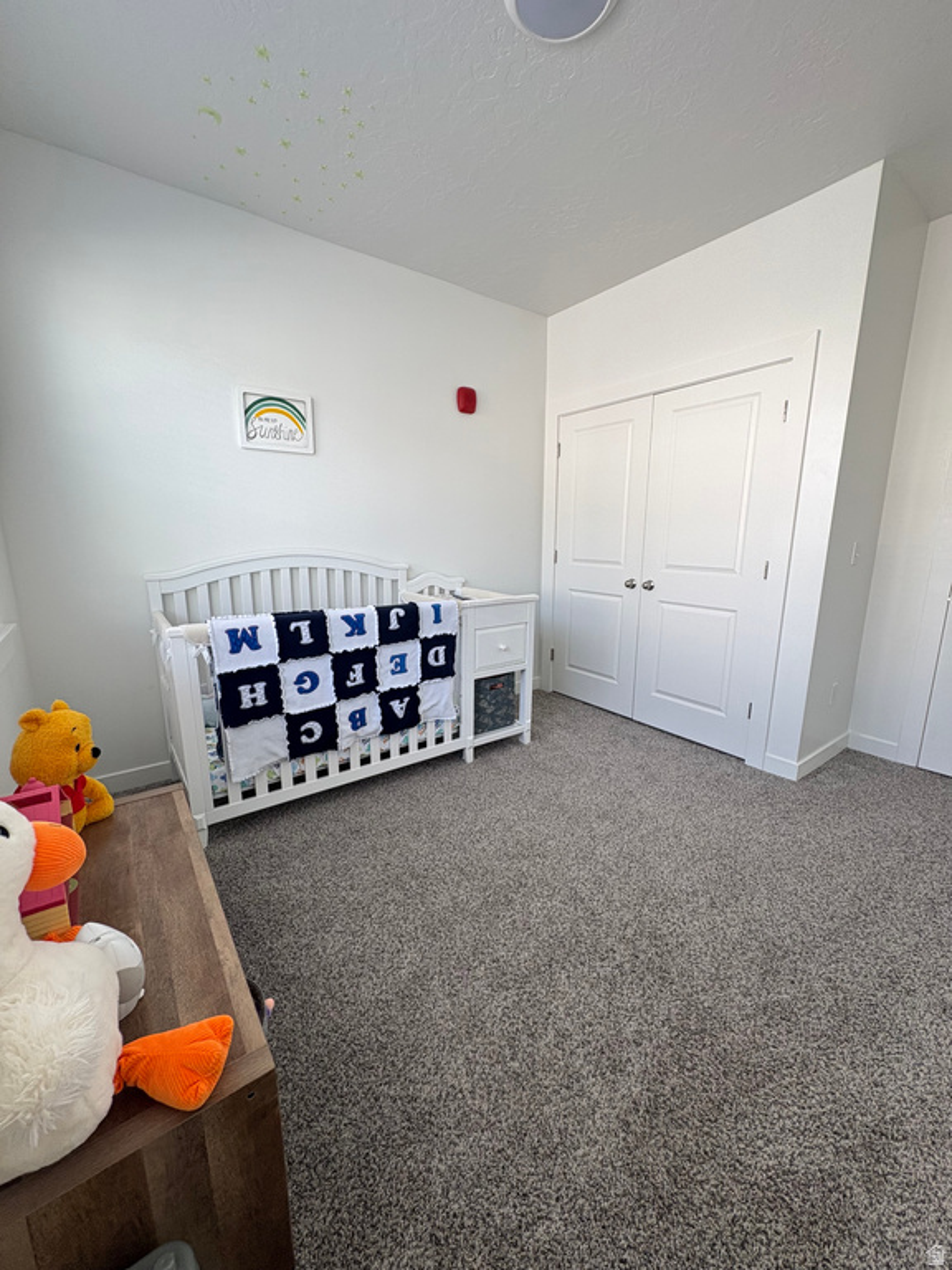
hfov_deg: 85.7
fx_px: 513
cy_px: 635
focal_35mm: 14
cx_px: 476
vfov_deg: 102.1
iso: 125
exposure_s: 1/99
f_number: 2.2
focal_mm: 2.22
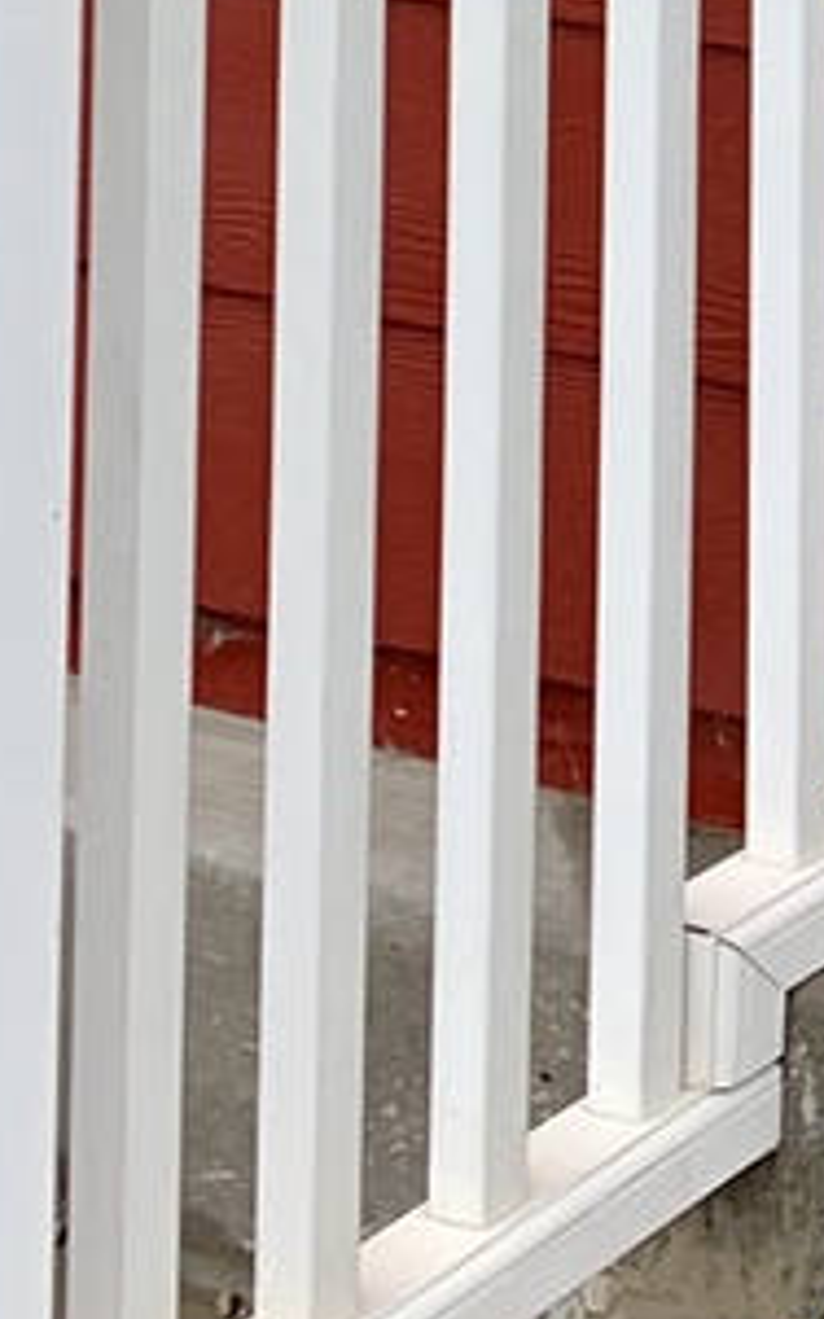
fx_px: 4745
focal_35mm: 132
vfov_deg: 13.9
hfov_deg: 8.7
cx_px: 2196
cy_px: -1148
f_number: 1.8
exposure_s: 1/408
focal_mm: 4.25
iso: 25
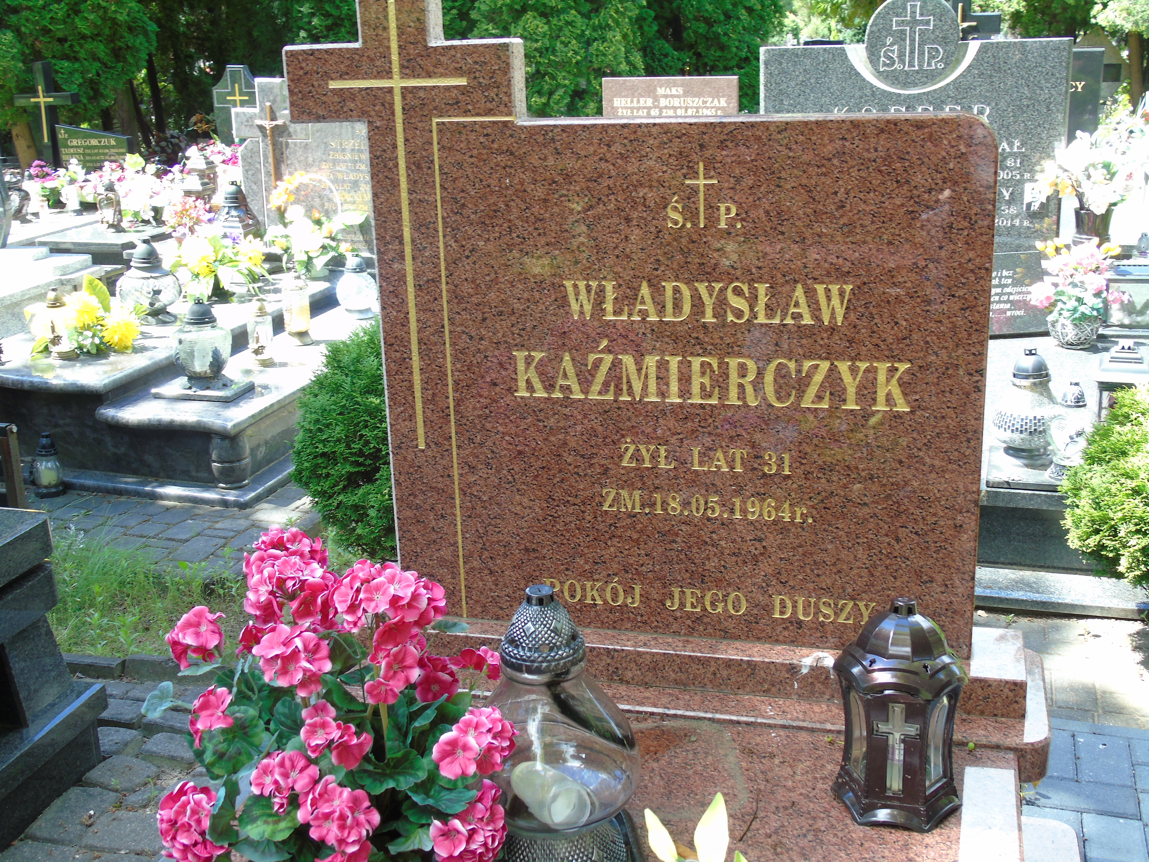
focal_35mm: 40
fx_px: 1328
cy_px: 431
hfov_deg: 46.8
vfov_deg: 36.0
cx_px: 574
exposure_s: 1/50
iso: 80
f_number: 3.9
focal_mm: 7.1
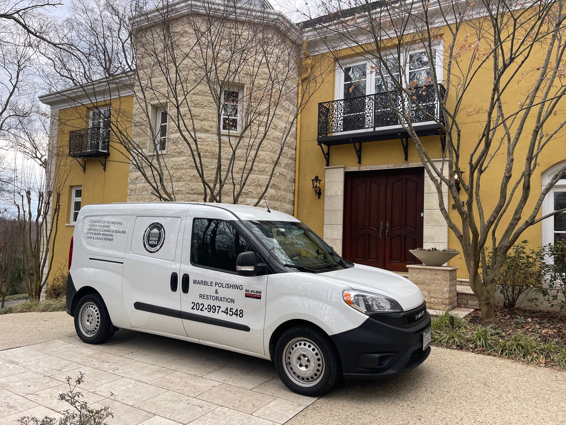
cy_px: 212
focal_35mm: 26
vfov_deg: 53.1
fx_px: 425
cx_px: 283
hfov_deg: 67.3
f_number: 1.6
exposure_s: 1/488
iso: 32
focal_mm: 5.1
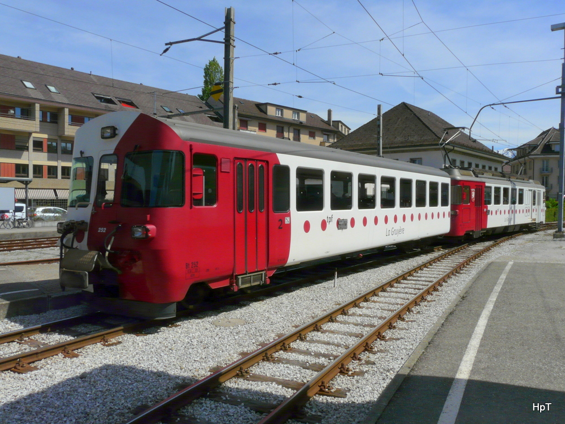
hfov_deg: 63.4
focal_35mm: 28
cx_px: 282
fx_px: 457
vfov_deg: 49.7
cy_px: 212
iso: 100
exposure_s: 1/500
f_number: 8
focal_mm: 4.6
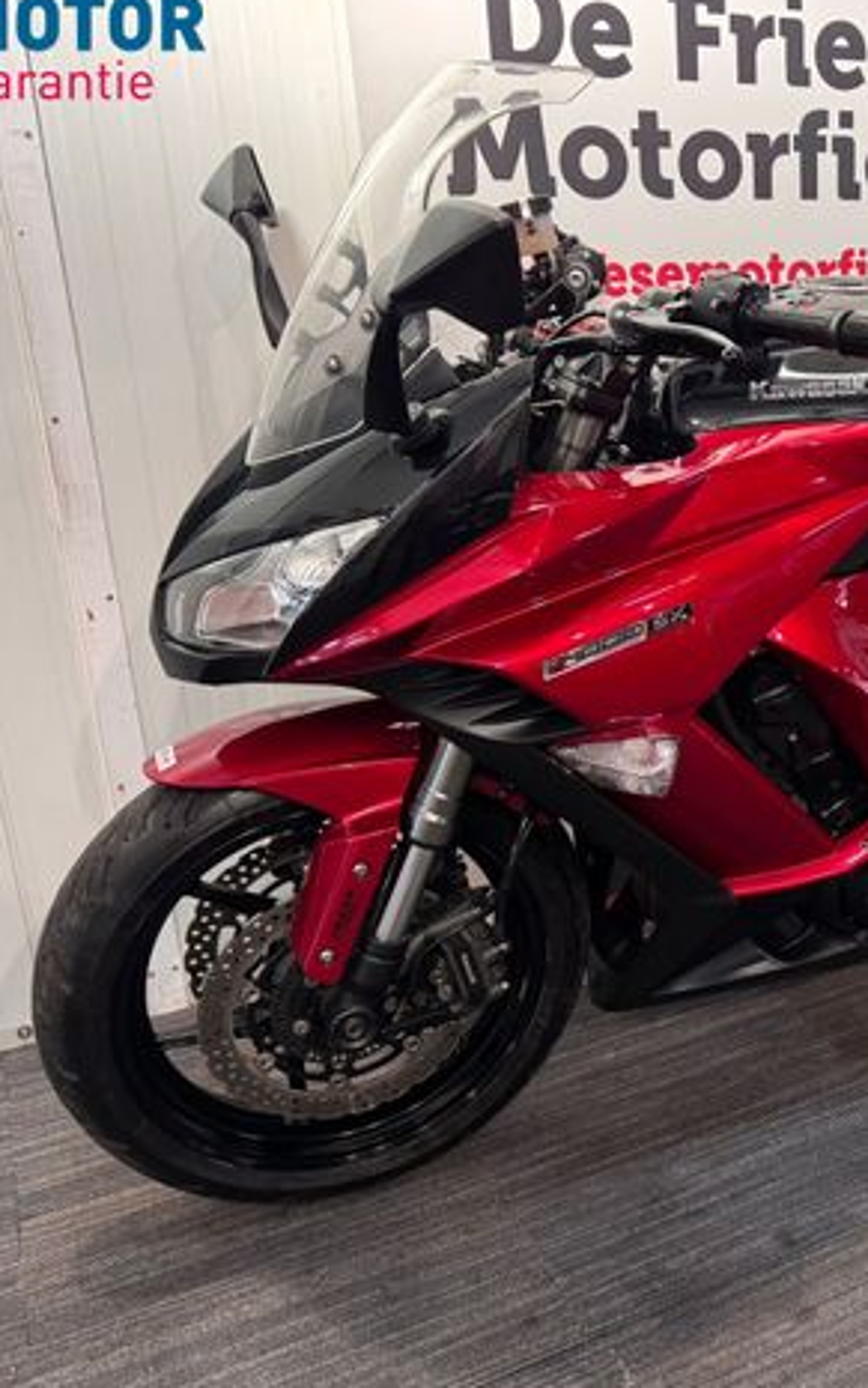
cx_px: 781
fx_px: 1323
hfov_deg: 34.3
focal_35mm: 35
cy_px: 698
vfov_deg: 55.3
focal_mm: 6.76
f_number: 1.78
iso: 320
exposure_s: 1/50
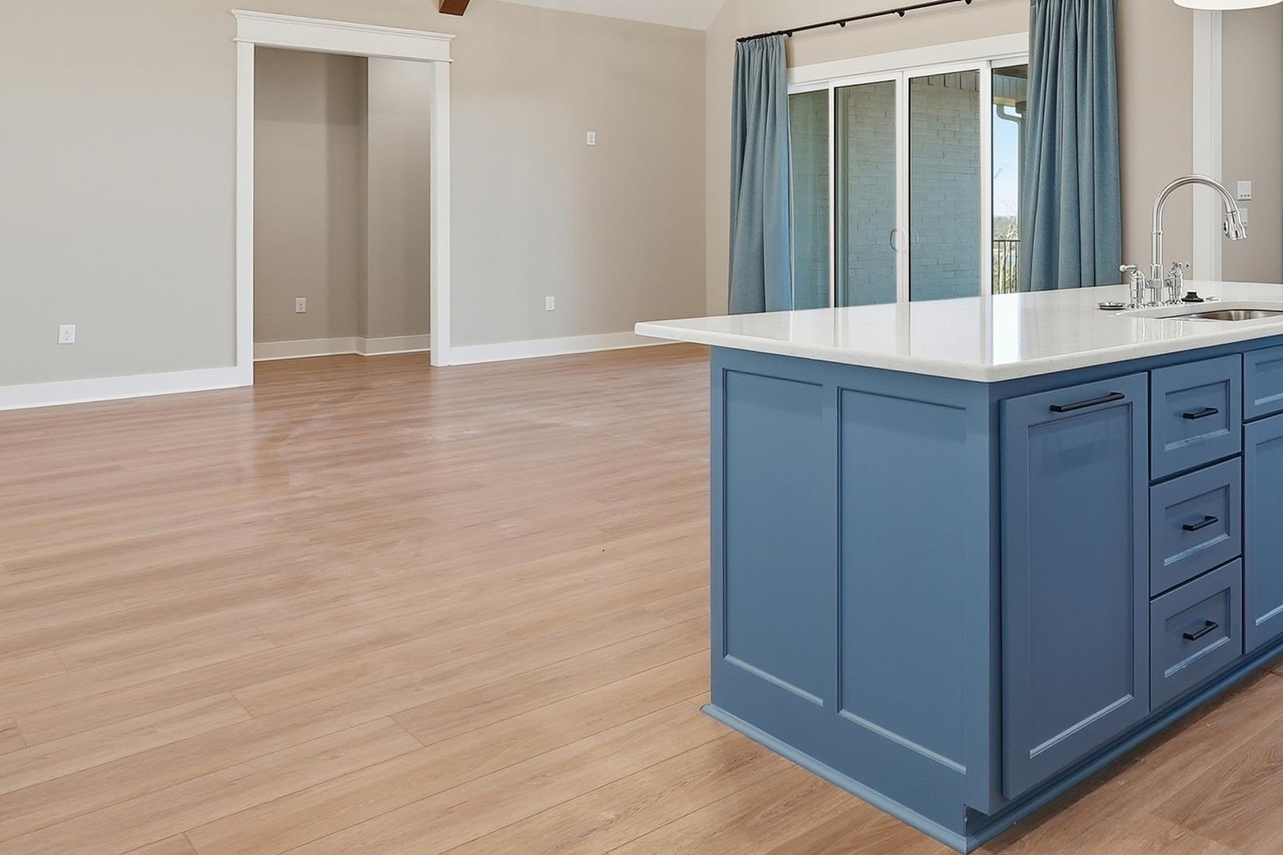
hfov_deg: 57.0
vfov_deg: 42.5
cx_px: 1040
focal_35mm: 30
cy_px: 230
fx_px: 1069
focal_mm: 16
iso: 250
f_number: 9
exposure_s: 1/100
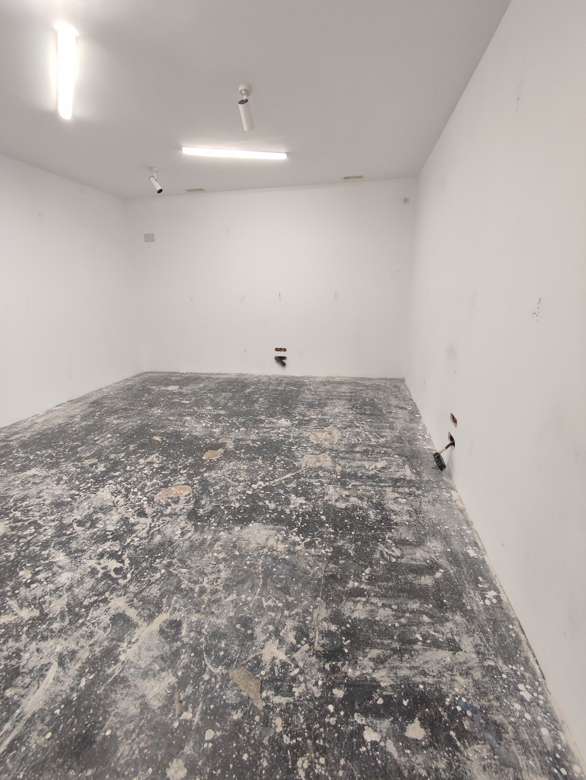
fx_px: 361
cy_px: 390
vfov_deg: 94.5
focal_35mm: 16
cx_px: 293
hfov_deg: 78.2
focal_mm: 1.65
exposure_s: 1/50
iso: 231
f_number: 2.2
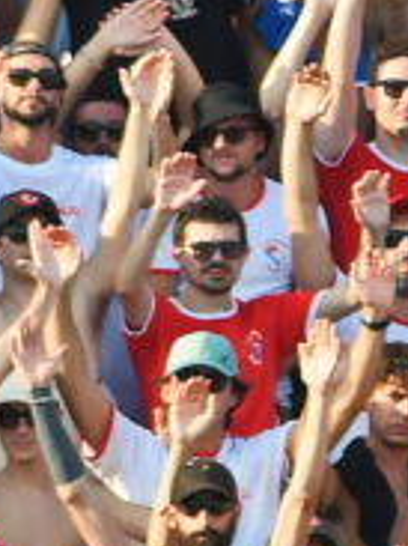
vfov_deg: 0.6
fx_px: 52047
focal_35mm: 3308
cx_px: 1233
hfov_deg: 0.4
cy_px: 383
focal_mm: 300
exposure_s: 1/1600
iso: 400
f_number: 4
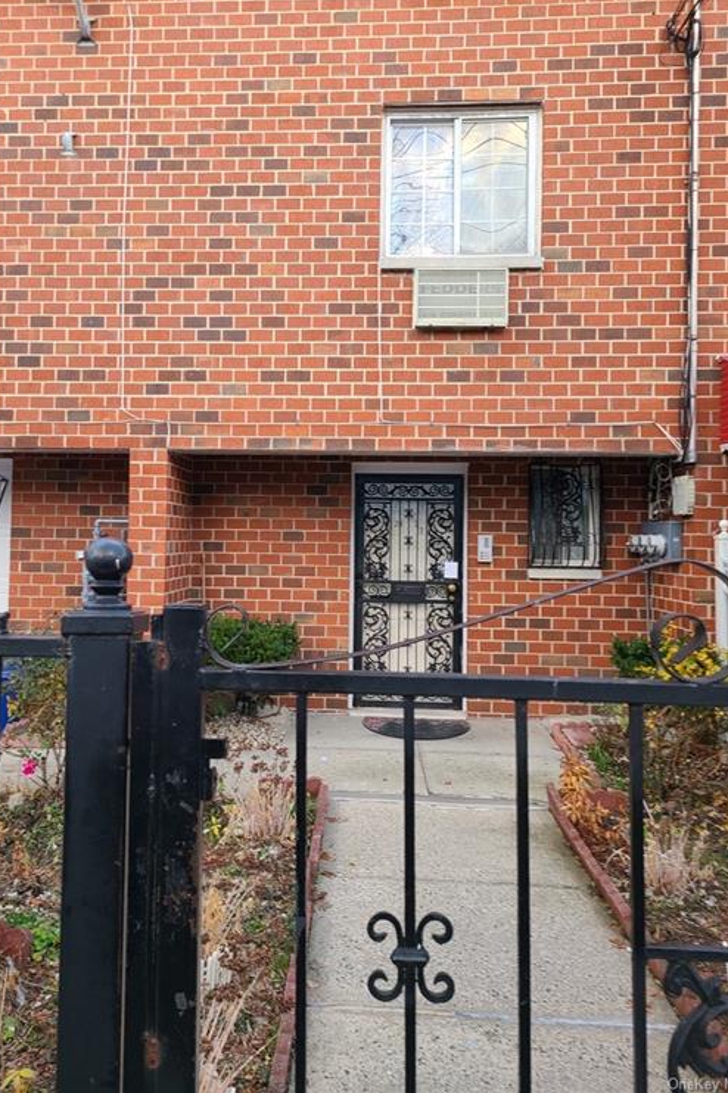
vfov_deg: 65.5
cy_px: 529
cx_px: 336
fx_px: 850
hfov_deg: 46.3
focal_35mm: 28
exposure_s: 1/60
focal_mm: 5.4
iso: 40
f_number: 1.8
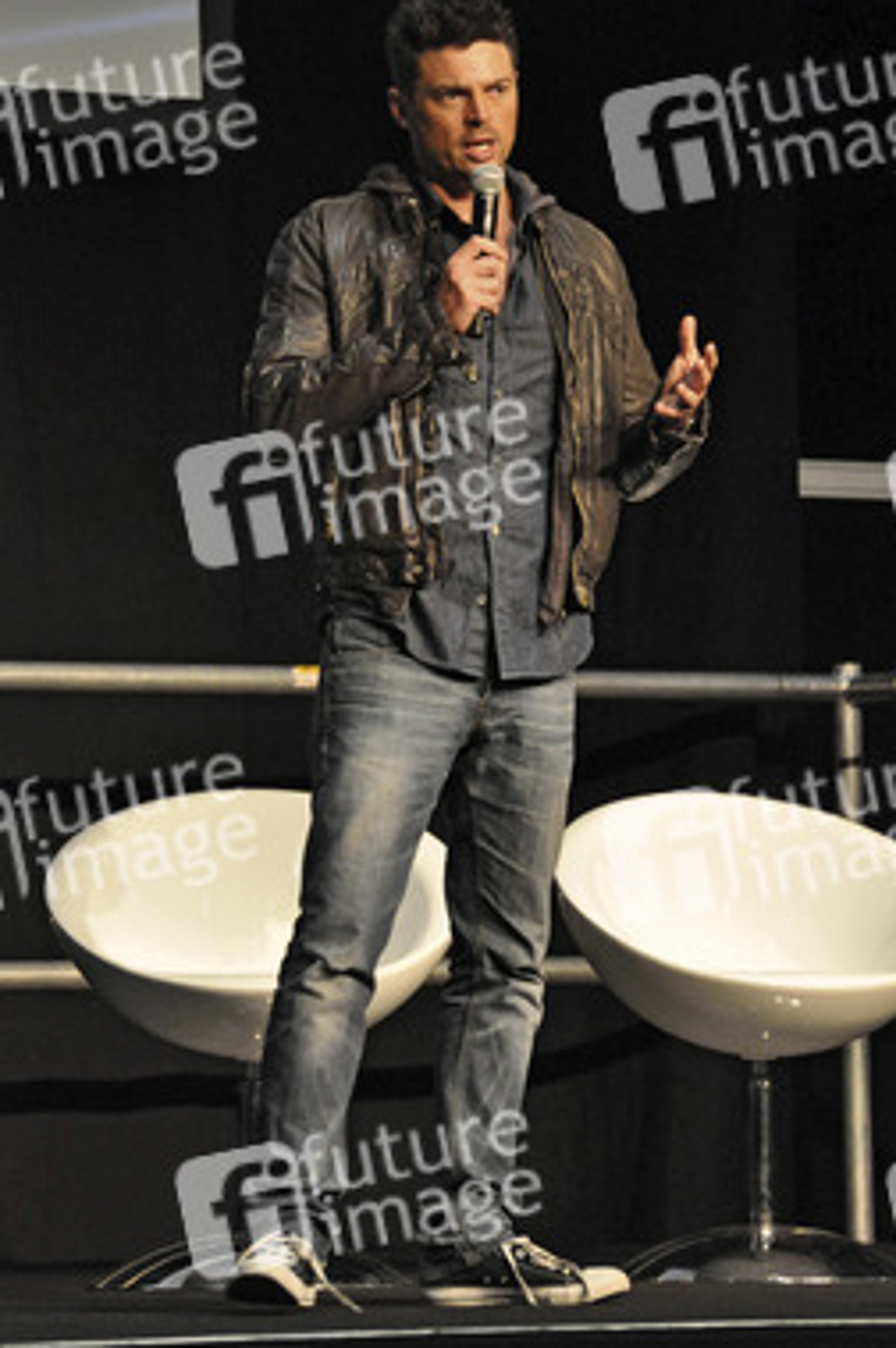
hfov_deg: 5.2
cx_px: 462
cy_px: 662
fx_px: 9781
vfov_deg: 7.9
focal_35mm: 262
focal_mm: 165
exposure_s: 1/100
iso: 3200
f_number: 5
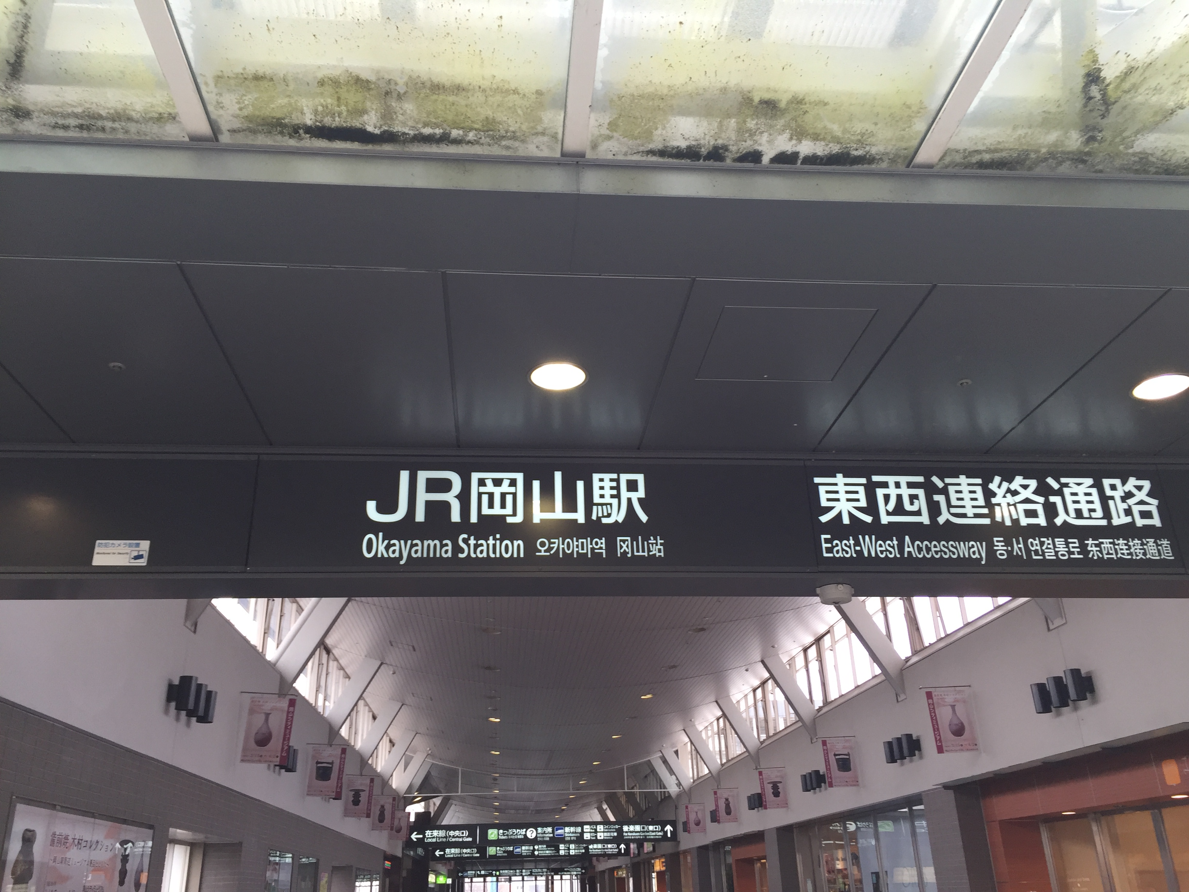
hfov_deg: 61.7
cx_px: 594
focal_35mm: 29
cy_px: 446
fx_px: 996
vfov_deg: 48.2
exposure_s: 1/120
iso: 50
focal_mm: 4.15
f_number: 2.2
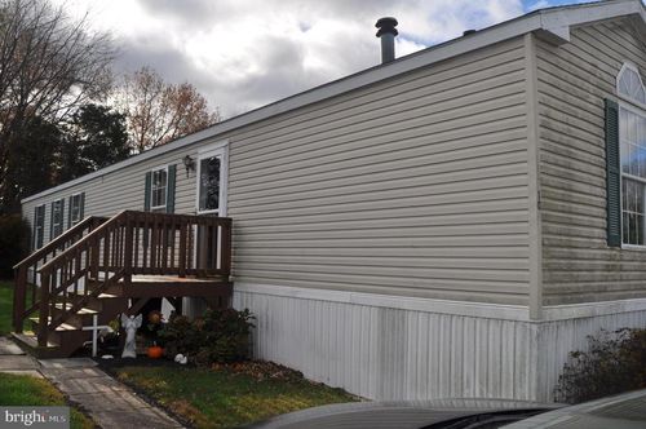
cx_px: 323
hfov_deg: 62.0
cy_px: 214
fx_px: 538
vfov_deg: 43.5
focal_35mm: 30
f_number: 14
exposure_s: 1/200
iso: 200
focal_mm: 20
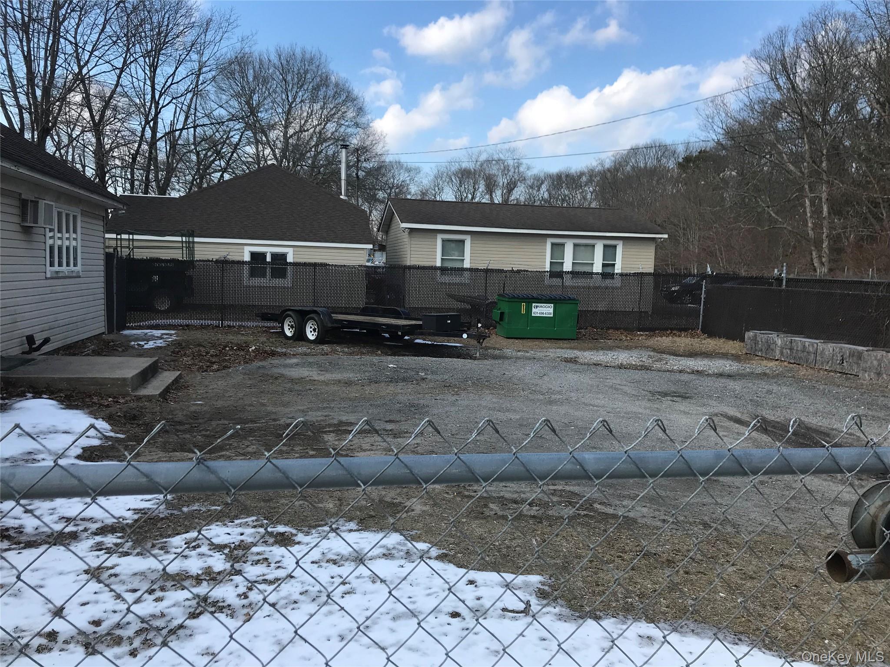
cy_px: 334
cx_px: 445
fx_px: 720
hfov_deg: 63.4
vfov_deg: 49.7
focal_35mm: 28
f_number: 1.8
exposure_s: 1/1259
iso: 20
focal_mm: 3.99
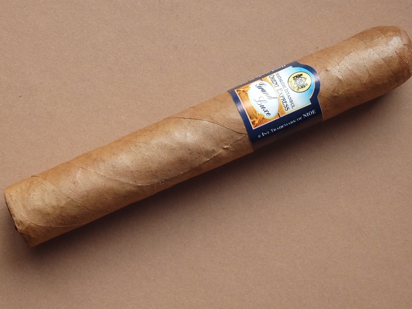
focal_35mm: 77
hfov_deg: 25.3
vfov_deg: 19.1
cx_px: 206
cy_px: 139
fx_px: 916
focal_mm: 11.9
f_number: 4.4
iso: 125
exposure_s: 1/30
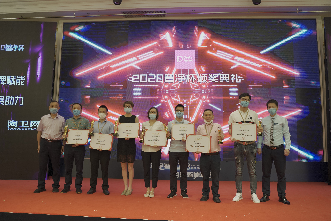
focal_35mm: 28
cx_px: 166
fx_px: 257
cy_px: 110
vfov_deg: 46.4
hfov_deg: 65.5
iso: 1250
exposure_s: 1/200
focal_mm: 28
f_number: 2.8
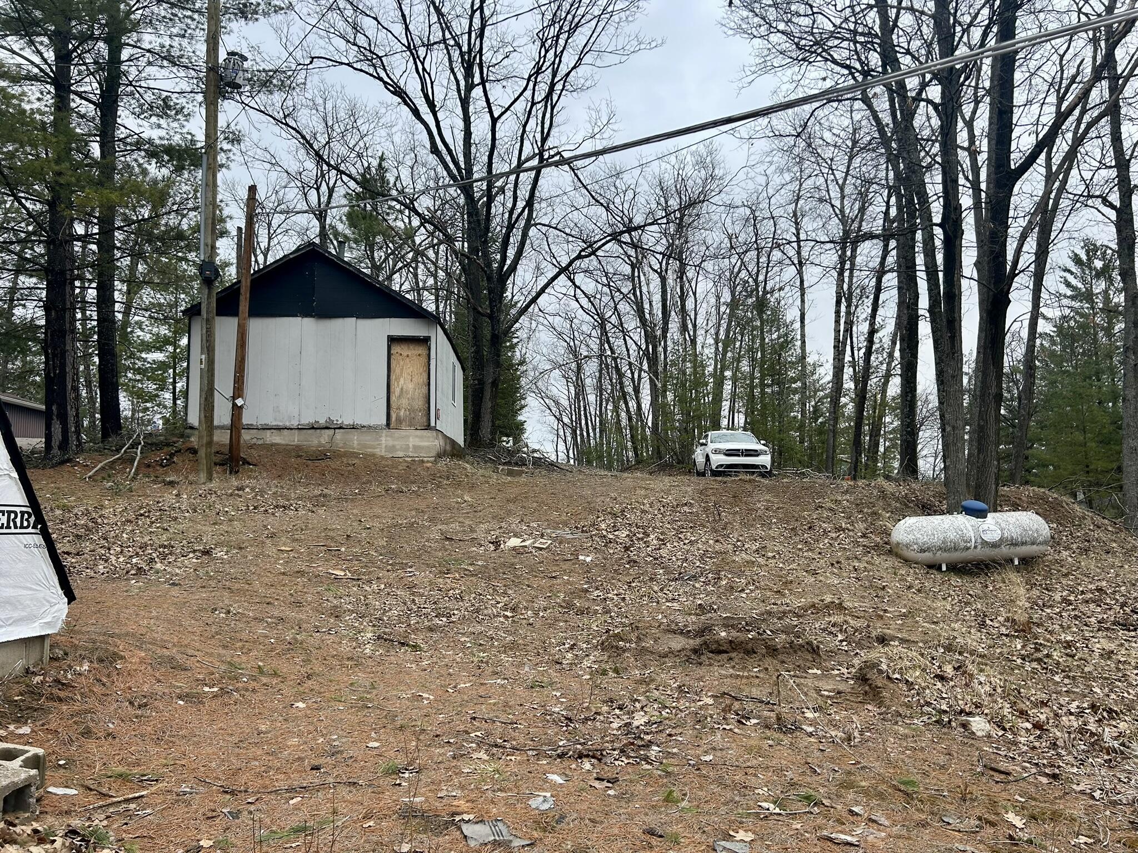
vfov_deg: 53.1
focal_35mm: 26
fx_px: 855
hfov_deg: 67.3
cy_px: 426
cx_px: 569
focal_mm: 5.7
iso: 50
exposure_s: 1/2994
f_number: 1.5
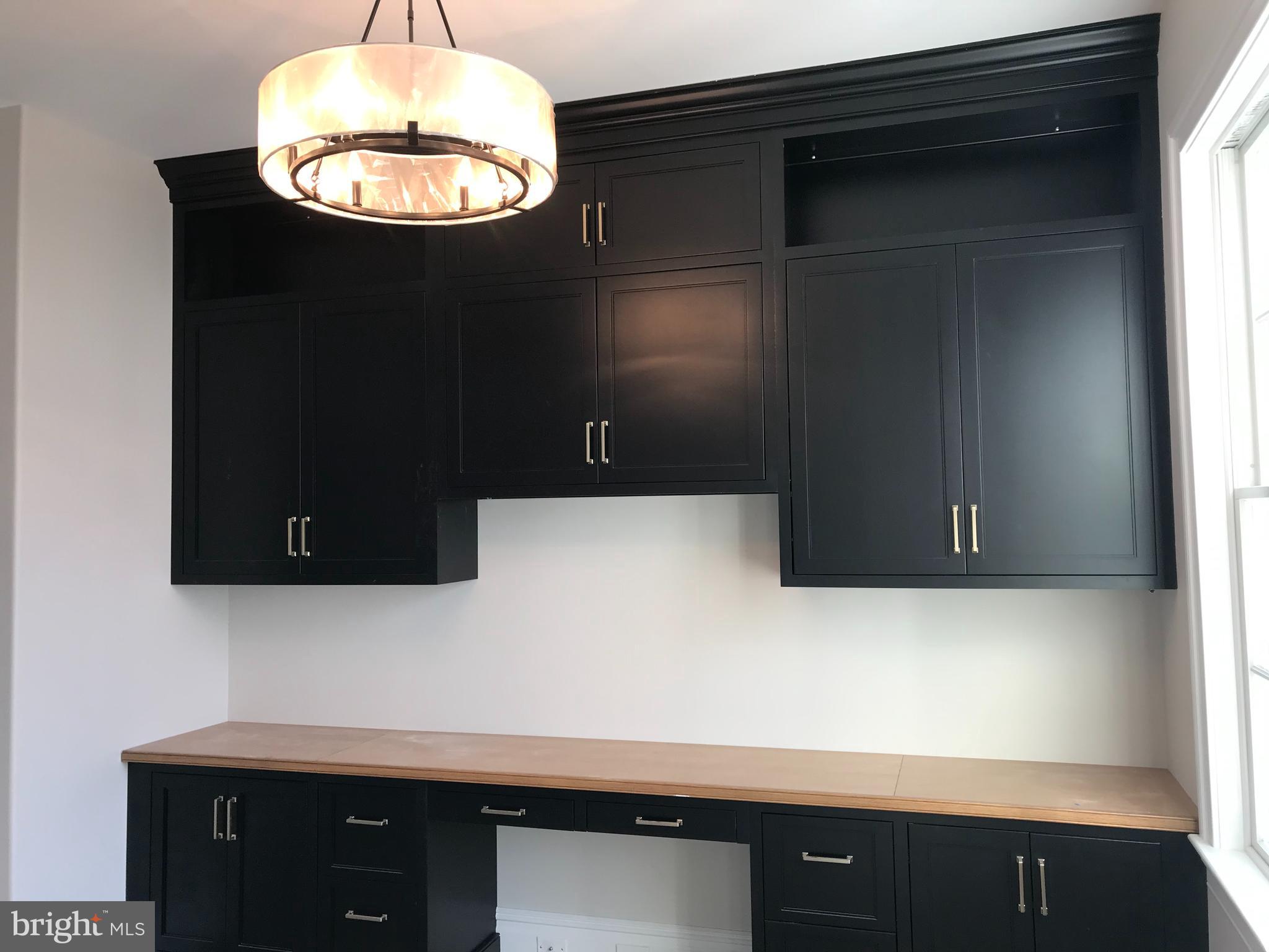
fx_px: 1026
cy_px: 476
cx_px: 634
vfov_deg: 49.7
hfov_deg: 63.4
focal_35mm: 28
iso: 25
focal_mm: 3.99
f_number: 1.8
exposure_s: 1/60
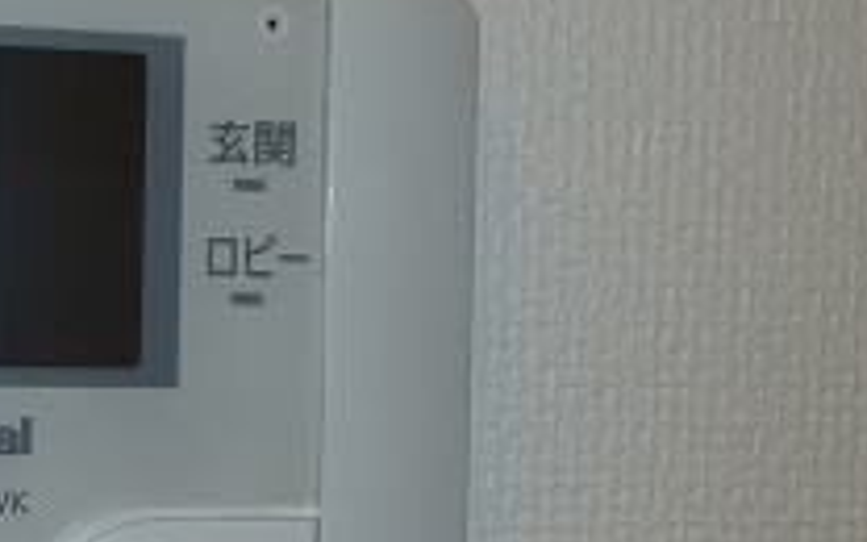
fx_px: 1914
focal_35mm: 81
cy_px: 448
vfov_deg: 16.0
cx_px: 46
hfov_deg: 24.6
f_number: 3.1
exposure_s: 1/60
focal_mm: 4.5
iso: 100
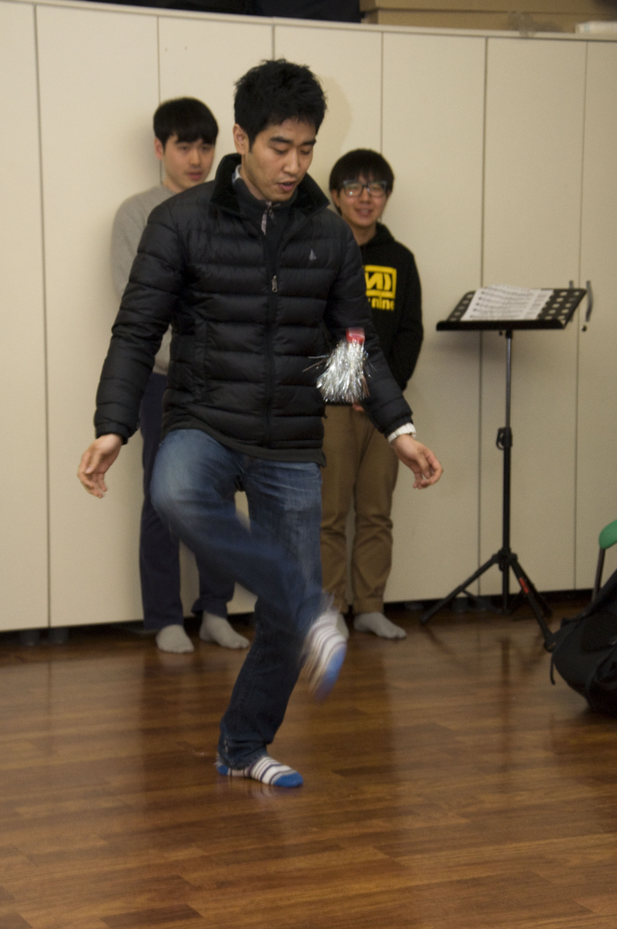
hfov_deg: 18.1
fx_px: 1933
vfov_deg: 27.0
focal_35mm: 75
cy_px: 464
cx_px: 308
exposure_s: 1/60
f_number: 8
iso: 800
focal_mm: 50
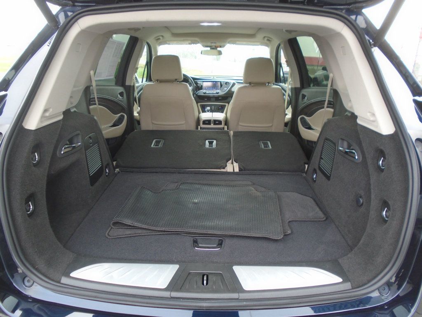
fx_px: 317
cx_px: 211
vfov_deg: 53.1
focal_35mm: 26
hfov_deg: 67.3
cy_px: 158
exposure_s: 1/50
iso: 100
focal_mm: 4.6
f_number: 3.2
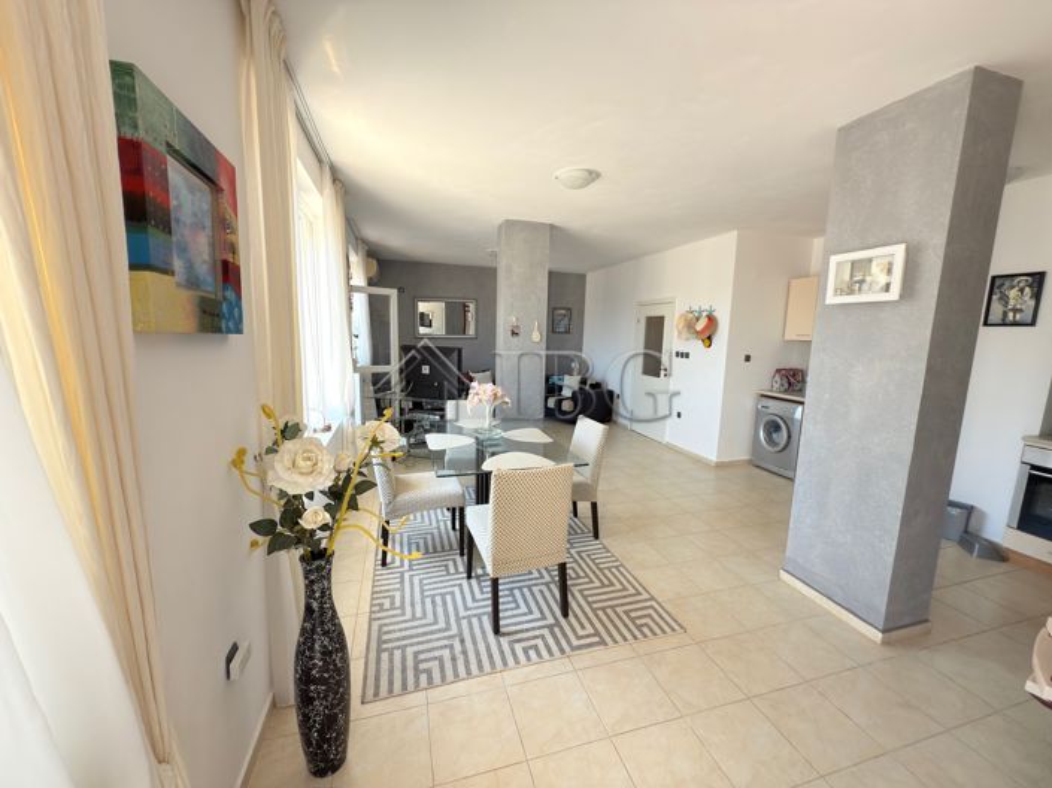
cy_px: 394
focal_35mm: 14
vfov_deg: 85.6
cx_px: 526
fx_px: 425
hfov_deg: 102.1
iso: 64
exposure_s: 1/110
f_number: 2.2
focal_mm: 2.22
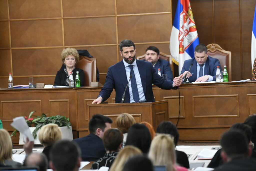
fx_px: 1422
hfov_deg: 10.3
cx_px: 128
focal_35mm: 200
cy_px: 86
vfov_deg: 6.9
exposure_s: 1/400
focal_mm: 200
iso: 4000
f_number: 4
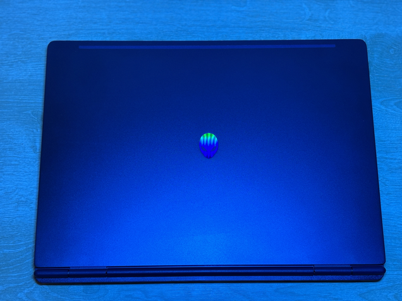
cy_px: 150
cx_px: 201
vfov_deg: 28.0
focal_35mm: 52
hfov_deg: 36.8
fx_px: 604
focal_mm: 5.96
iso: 200
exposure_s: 1/40
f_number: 1.6
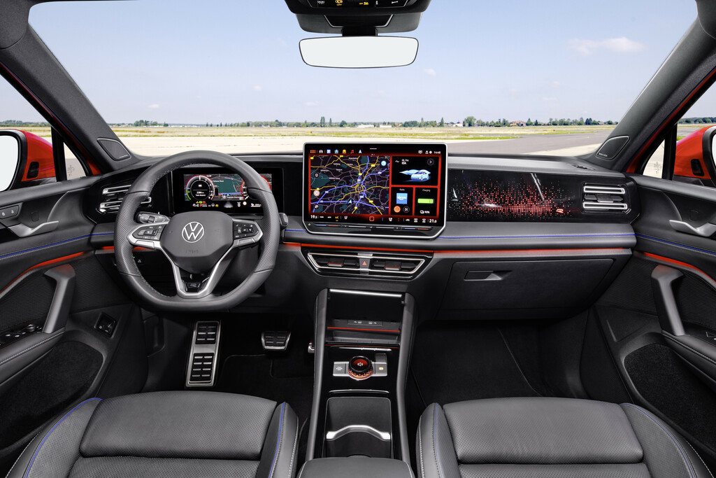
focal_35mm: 21
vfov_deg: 59.5
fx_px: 418
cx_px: 358
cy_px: 239
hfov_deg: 81.2
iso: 640
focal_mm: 21
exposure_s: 1/200
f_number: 14
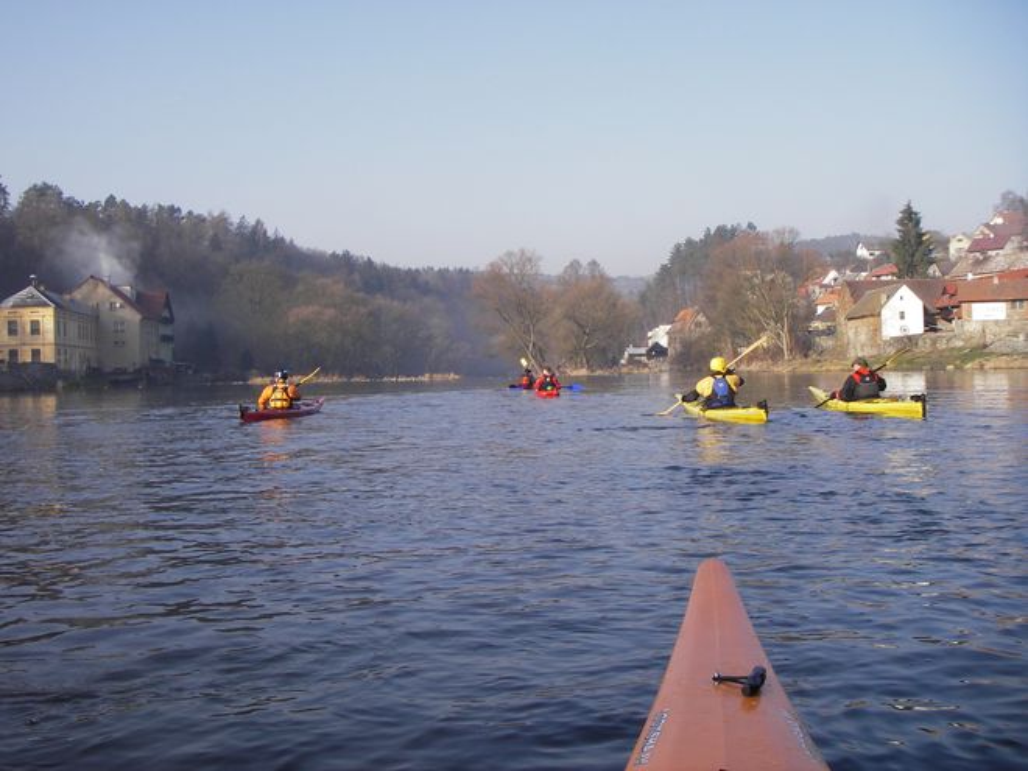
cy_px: 386
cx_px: 514
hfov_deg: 49.0
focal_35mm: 38
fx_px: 1128
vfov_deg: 37.7
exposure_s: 1/100
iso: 50
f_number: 6.6
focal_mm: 6.3
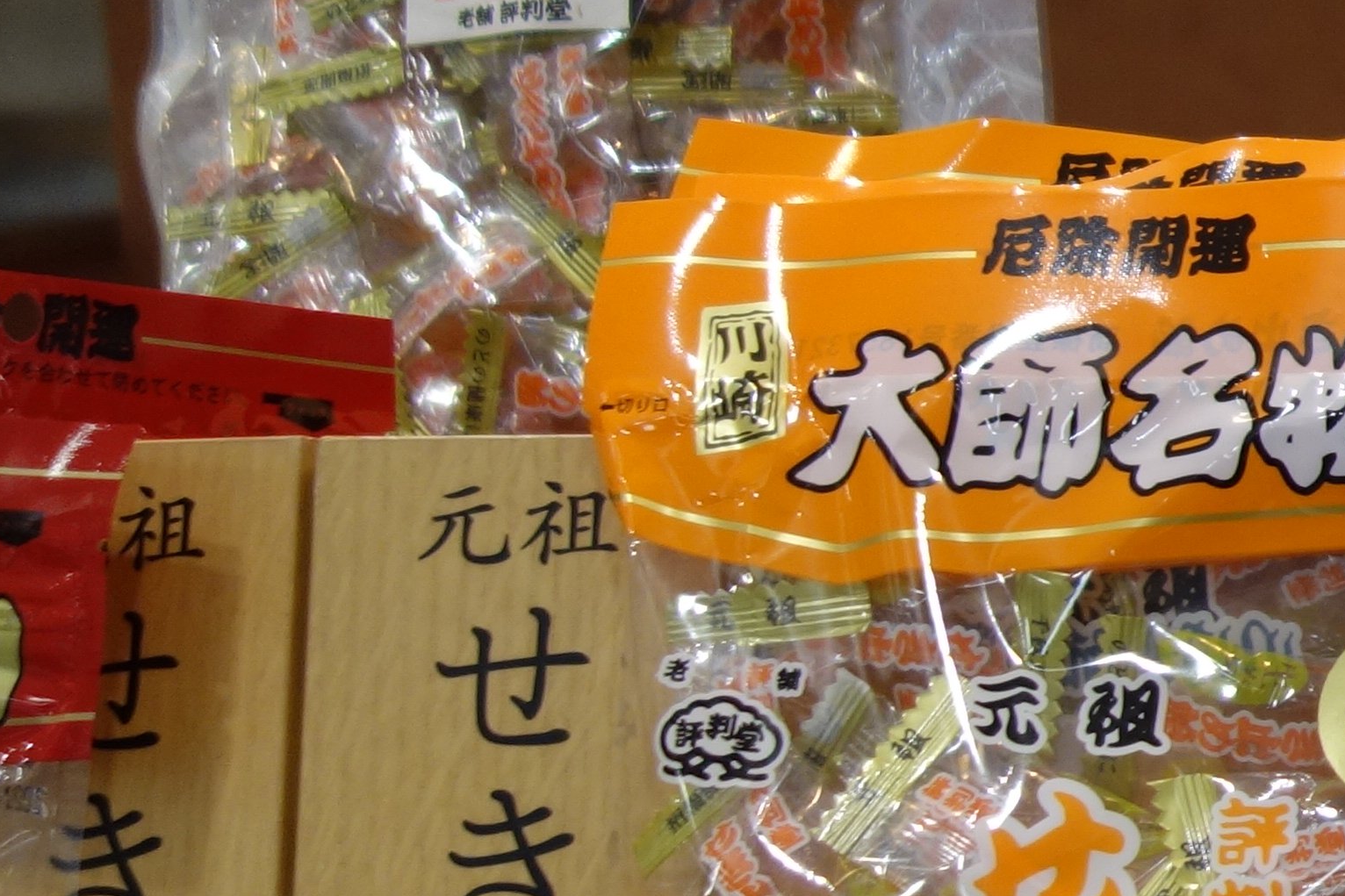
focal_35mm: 100
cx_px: 2200
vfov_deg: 13.7
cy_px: 419
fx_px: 3735
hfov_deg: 17.6
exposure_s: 1/250
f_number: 1.8
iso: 160
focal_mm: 10.4
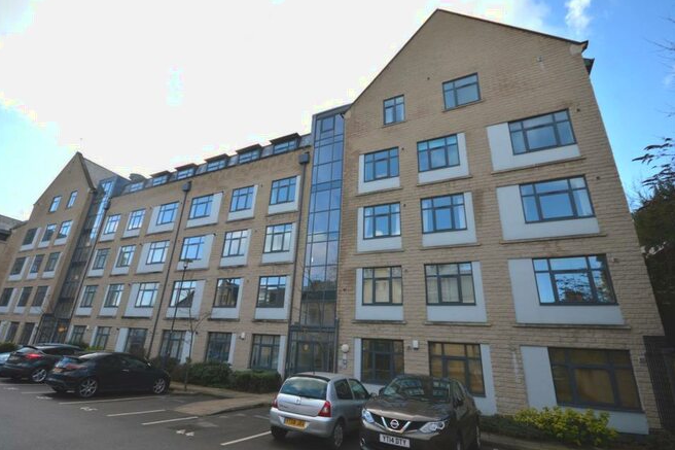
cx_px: 316
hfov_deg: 96.6
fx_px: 300
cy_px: 230
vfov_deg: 73.7
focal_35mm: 16
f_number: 6.3
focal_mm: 10
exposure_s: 1/160
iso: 100
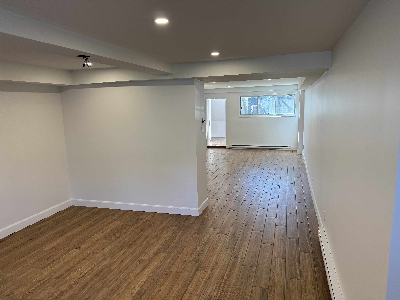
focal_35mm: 24
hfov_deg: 71.6
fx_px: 277
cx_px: 200
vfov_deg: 56.8
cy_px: 150
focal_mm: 6.76
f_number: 1.78
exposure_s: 1/196
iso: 125
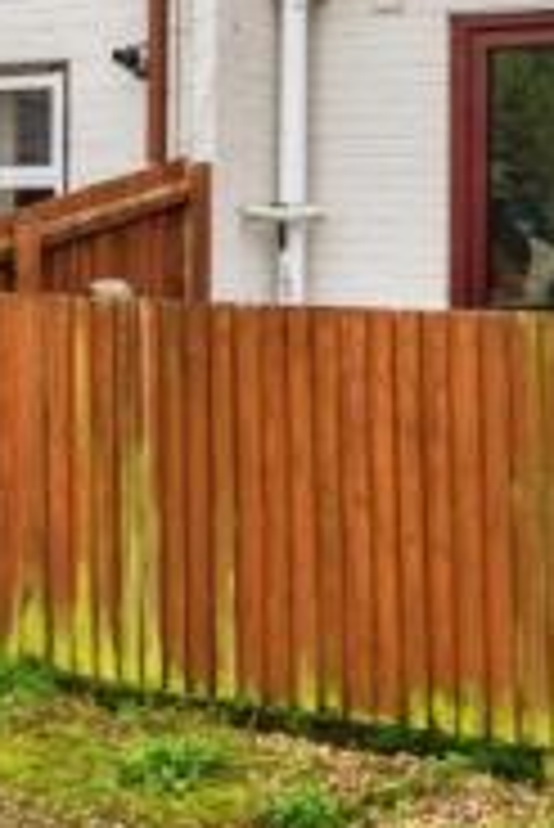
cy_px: 34
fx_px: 2212
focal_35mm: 96
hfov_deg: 14.3
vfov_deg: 20.6
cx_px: 268
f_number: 6.3
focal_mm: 18
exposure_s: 1/160
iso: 400
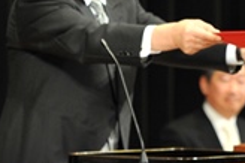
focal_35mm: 675
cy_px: 58
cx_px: 350
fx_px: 4589
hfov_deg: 3.1
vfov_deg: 2.0
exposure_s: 1/160
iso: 1250
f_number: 3.2
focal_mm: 130
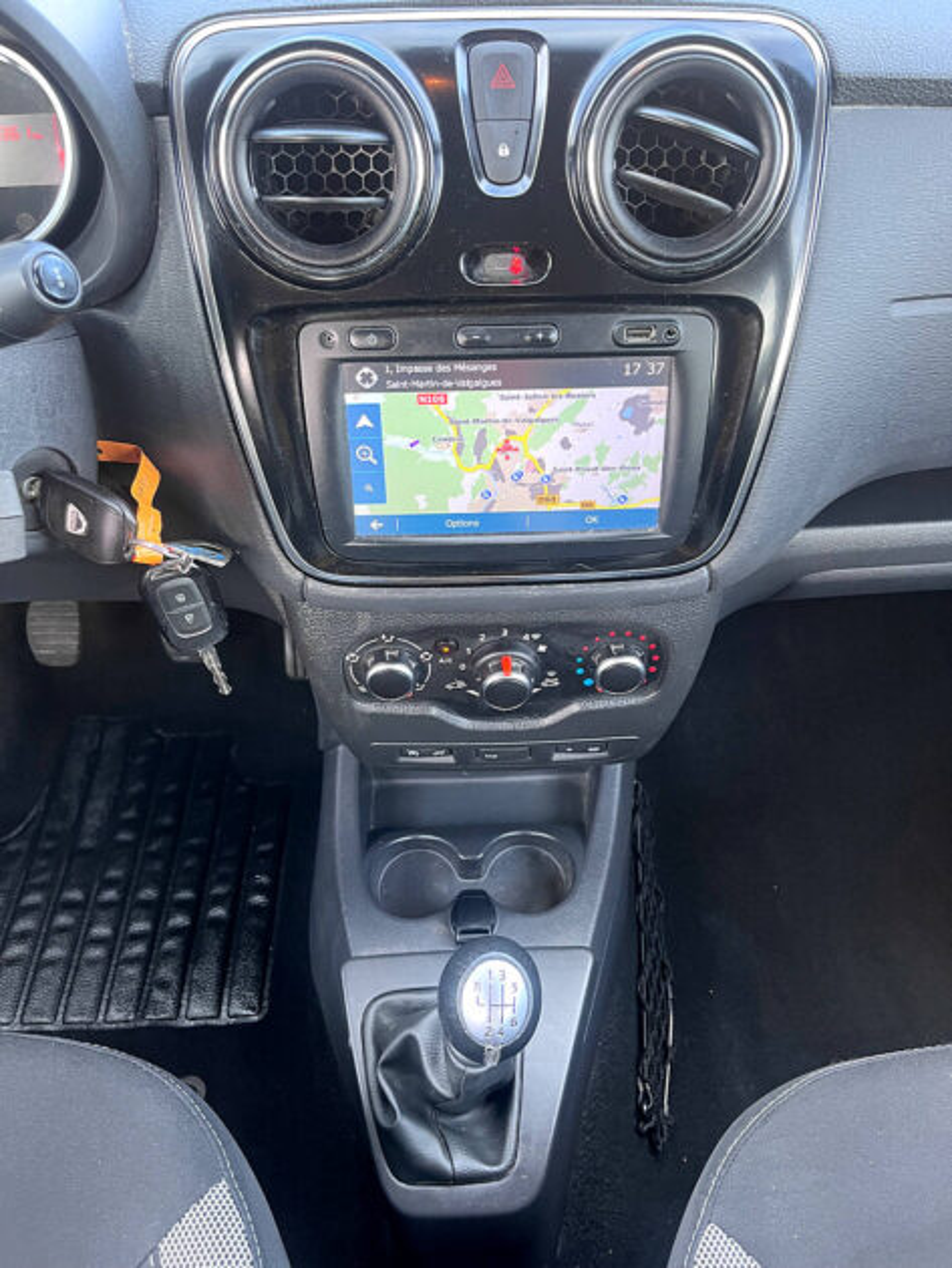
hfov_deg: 53.1
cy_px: 634
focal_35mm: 26
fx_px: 953
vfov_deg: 67.3
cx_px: 476
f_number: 1.6
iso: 160
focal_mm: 5.1
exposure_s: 1/60
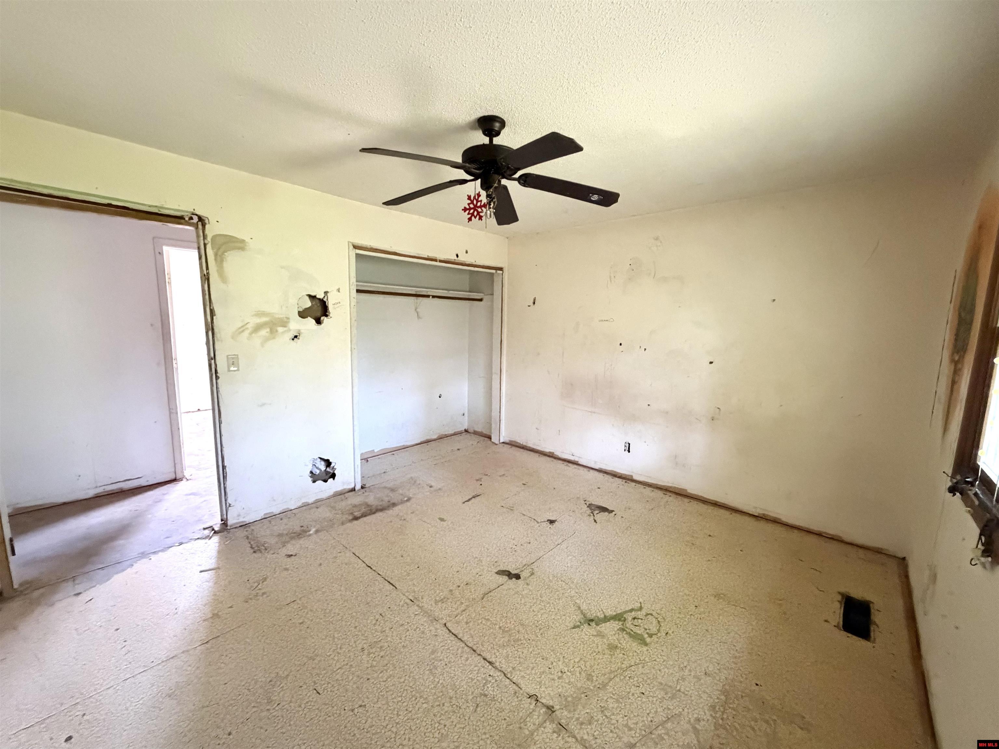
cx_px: 500
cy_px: 374
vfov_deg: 85.7
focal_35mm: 14
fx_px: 404
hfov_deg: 102.1
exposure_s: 1/60
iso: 1000
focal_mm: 2.22
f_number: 2.2
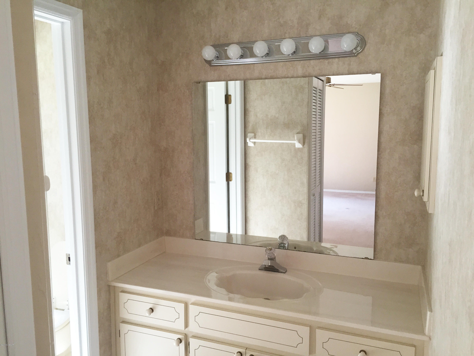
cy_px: 178
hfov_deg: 61.7
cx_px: 237
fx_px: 397
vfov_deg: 48.2
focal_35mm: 29
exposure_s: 1/30
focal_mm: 4.15
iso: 32
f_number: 2.2
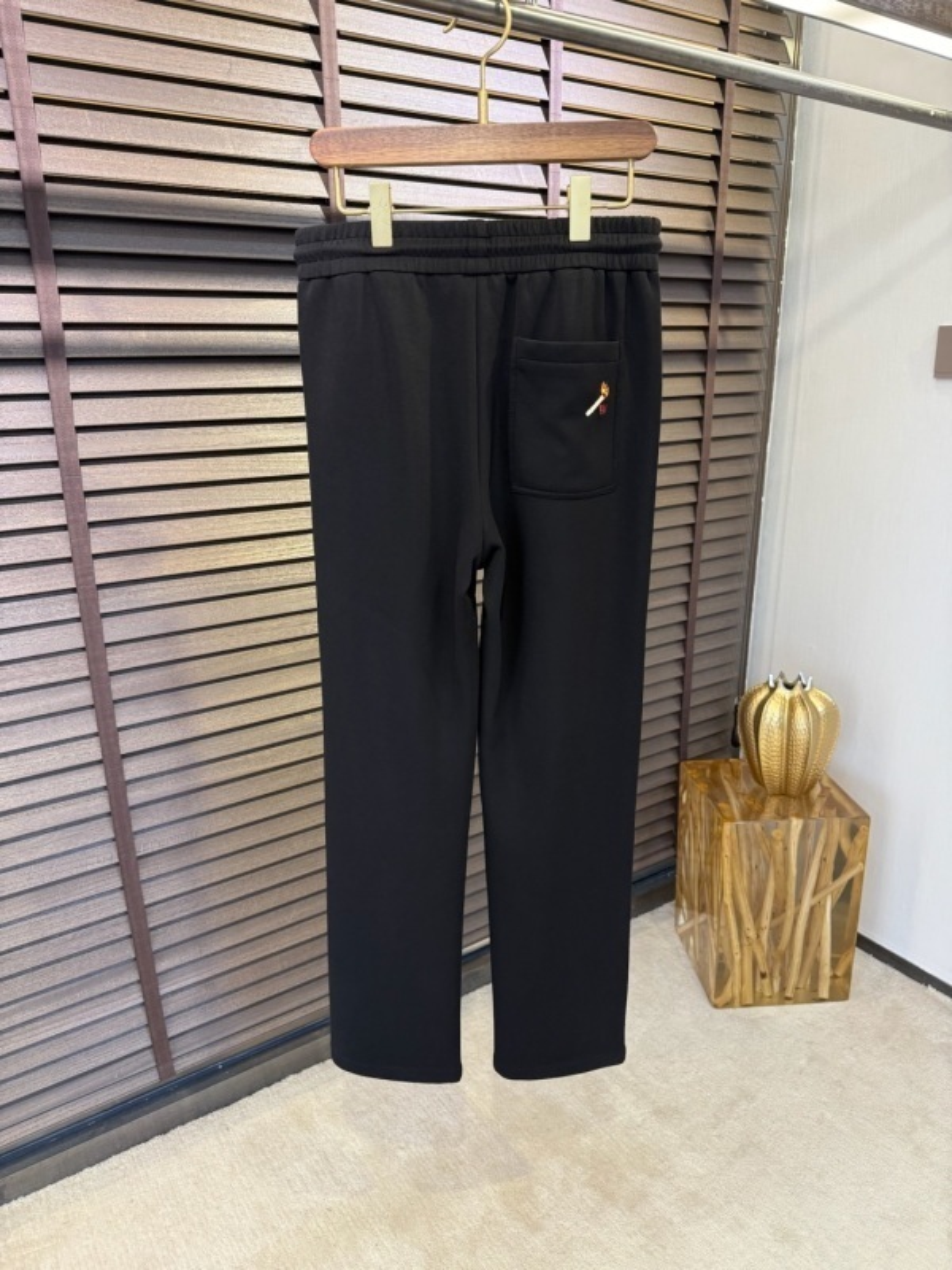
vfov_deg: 71.6
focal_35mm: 24
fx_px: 880
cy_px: 635
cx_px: 476
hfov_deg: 56.8
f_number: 1.78
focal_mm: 6.76
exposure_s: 1/96
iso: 200
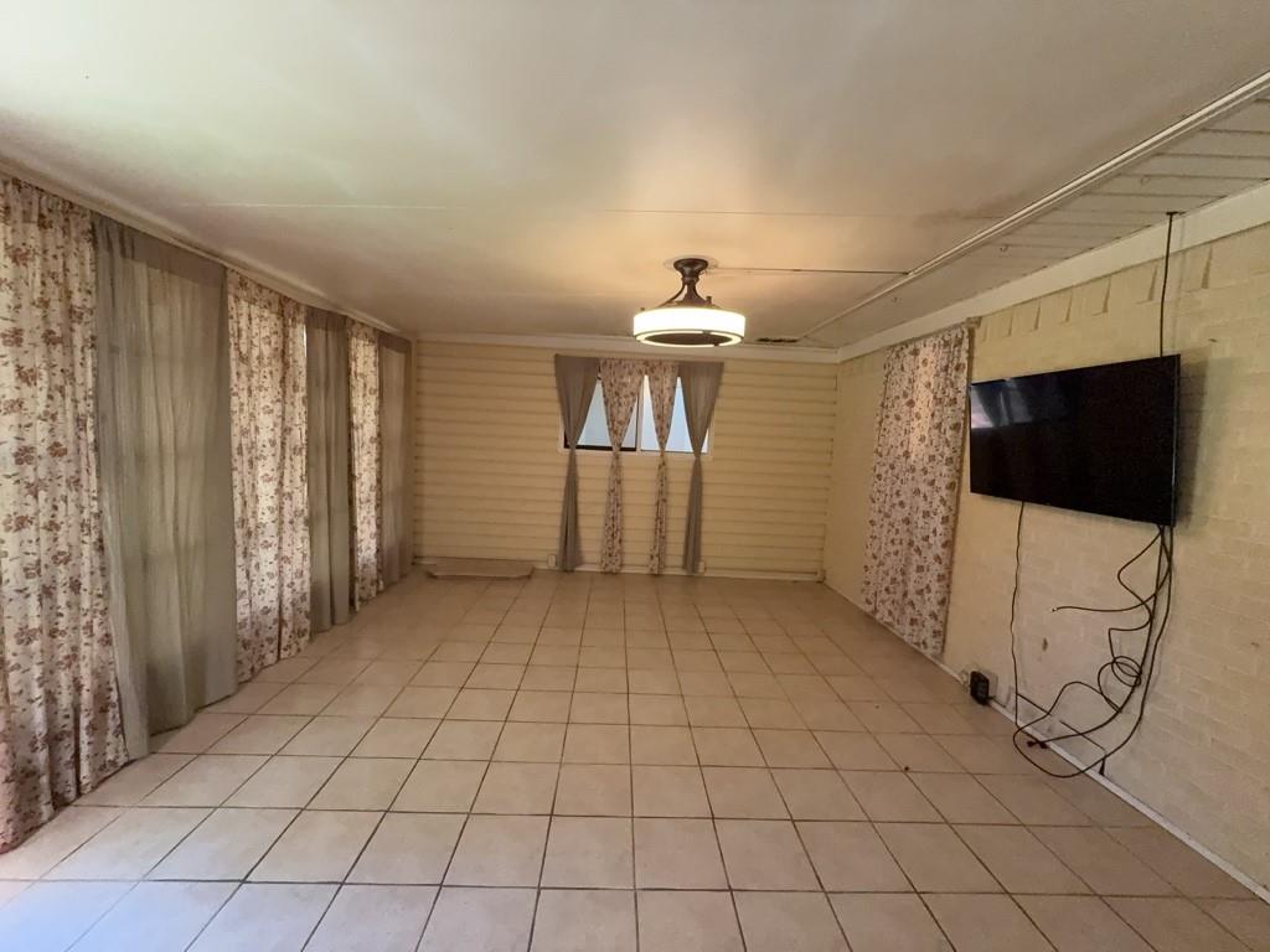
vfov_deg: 85.7
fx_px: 514
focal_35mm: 14
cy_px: 476
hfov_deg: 102.1
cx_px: 635
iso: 500
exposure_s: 1/60
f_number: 2.2
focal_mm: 2.22
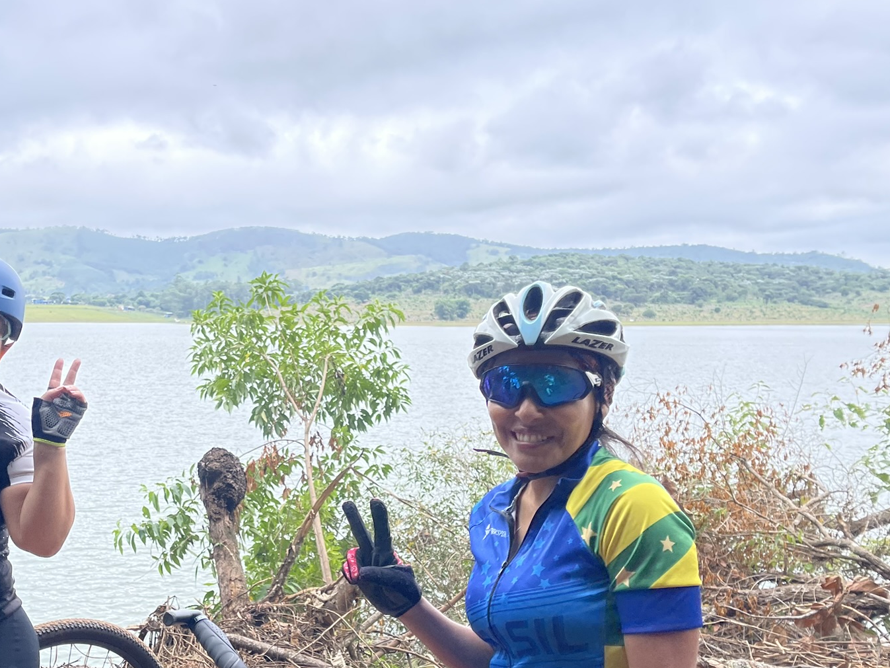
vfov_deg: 37.5
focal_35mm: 38
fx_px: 977
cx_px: 287
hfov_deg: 48.0
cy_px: 427
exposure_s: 1/908
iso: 32
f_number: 1.6
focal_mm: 5.1
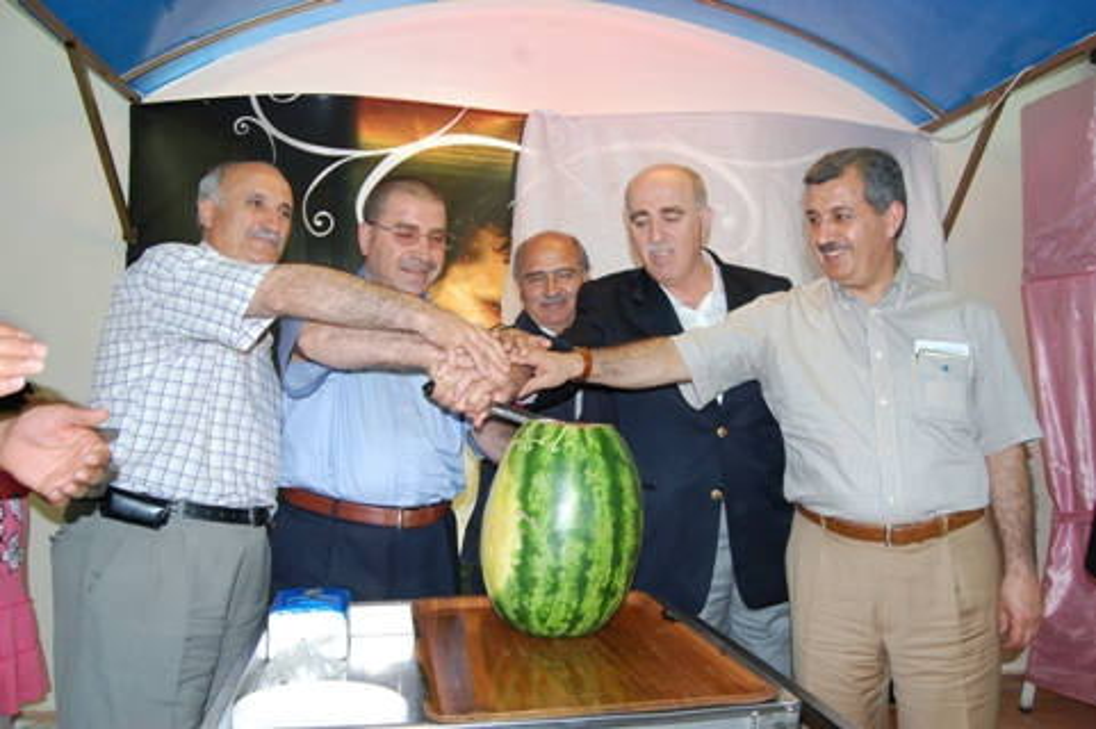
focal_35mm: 27
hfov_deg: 67.4
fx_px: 821
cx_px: 548
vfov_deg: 47.9
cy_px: 364
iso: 800
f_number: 5.6
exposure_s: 1/60
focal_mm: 18
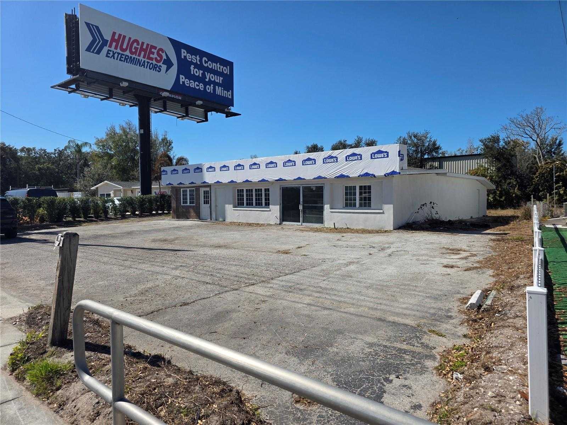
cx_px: 284
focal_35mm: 23
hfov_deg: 73.9
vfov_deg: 58.9
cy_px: 212
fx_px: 377
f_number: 1.7
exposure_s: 1/7626
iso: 80
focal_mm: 6.3
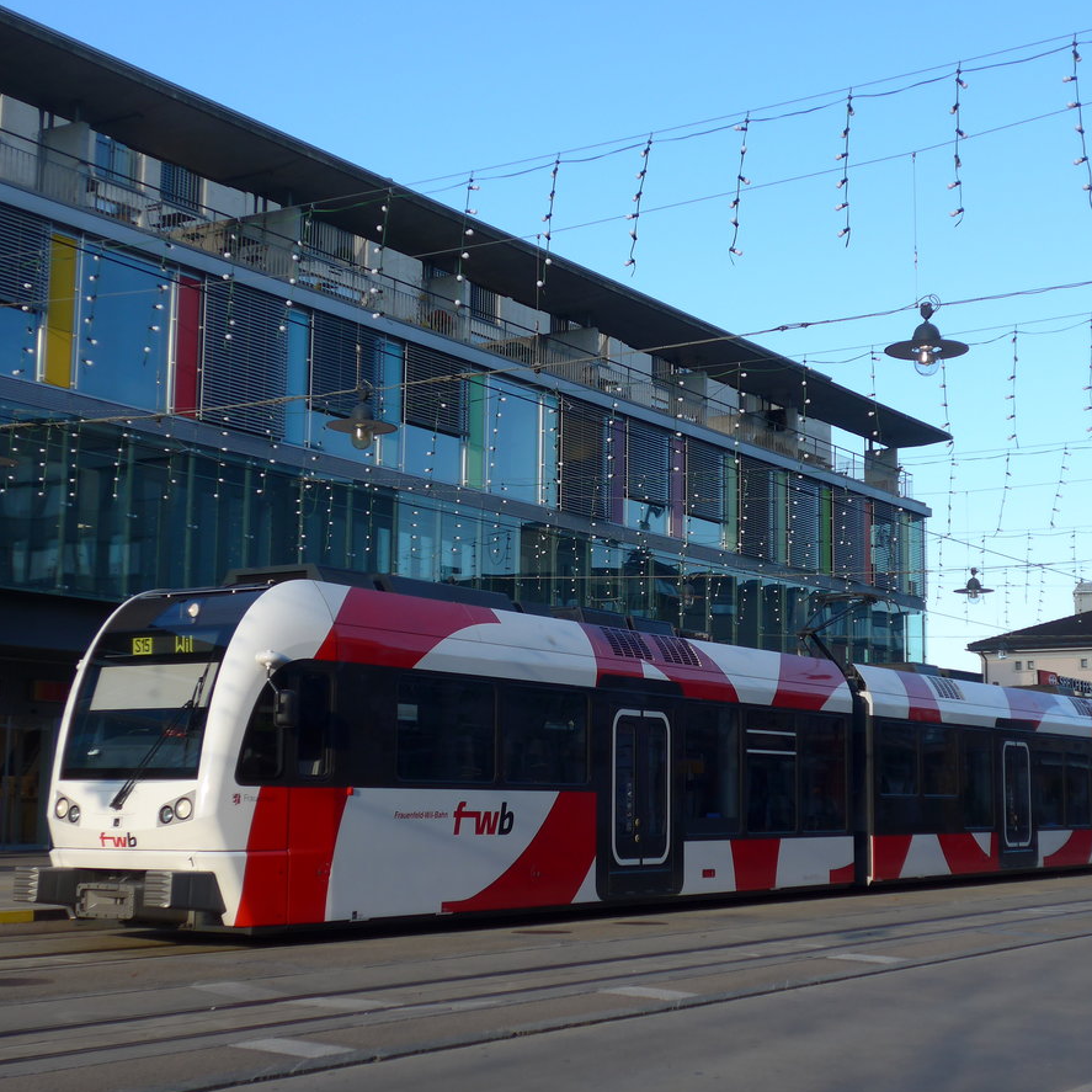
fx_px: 1963
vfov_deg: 31.1
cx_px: 639
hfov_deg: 31.0
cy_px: 549
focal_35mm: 55
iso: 80
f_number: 3
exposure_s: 1/640
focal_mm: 9.5
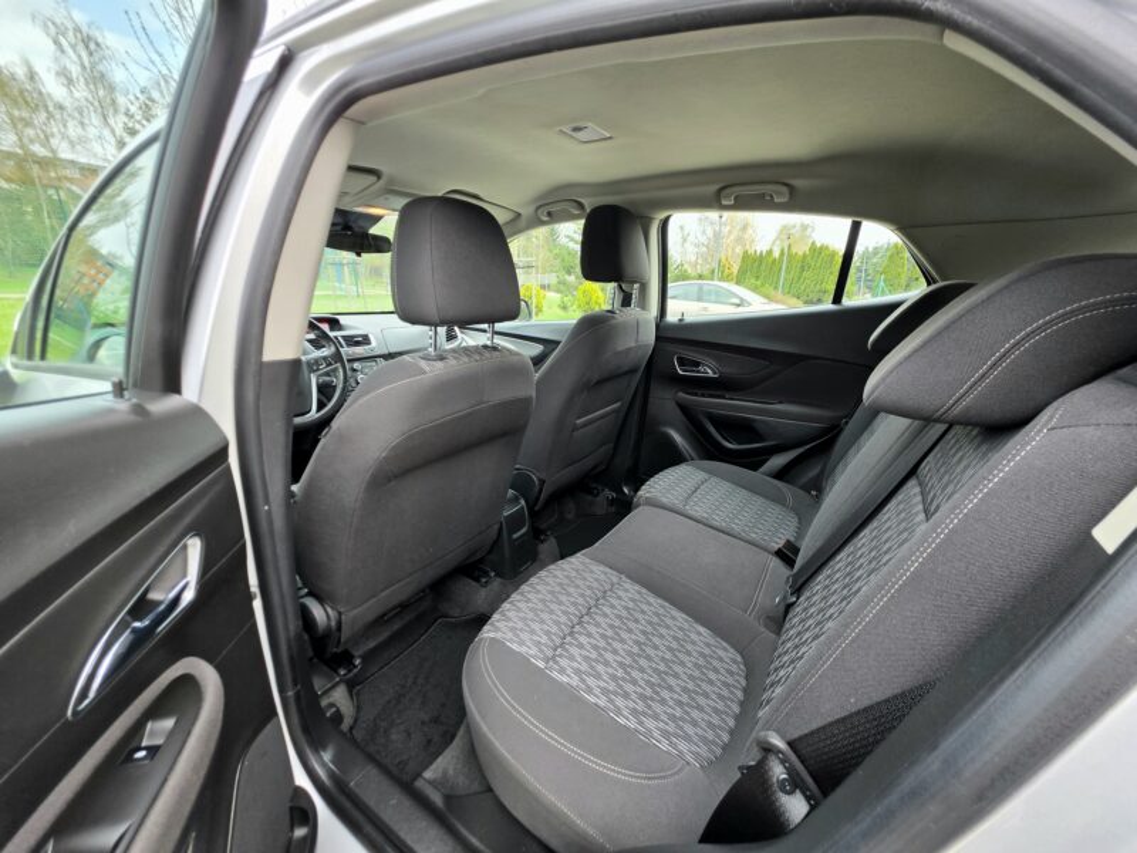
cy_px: 426
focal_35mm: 13
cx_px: 568
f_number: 1.9
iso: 32
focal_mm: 2.2
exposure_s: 1/120
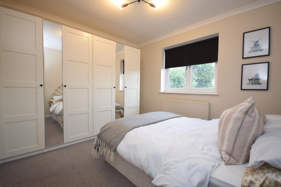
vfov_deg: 77.3
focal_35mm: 15
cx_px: 140
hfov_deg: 100.4
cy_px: 94
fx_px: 117
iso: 400
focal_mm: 10
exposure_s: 1/80
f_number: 4.5
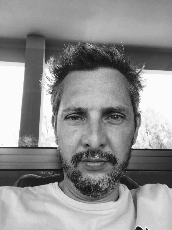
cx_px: 86
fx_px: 212
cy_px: 115
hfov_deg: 44.2
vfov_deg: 56.8
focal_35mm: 32
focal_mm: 2.87
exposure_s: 1/61
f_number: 2.2
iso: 32
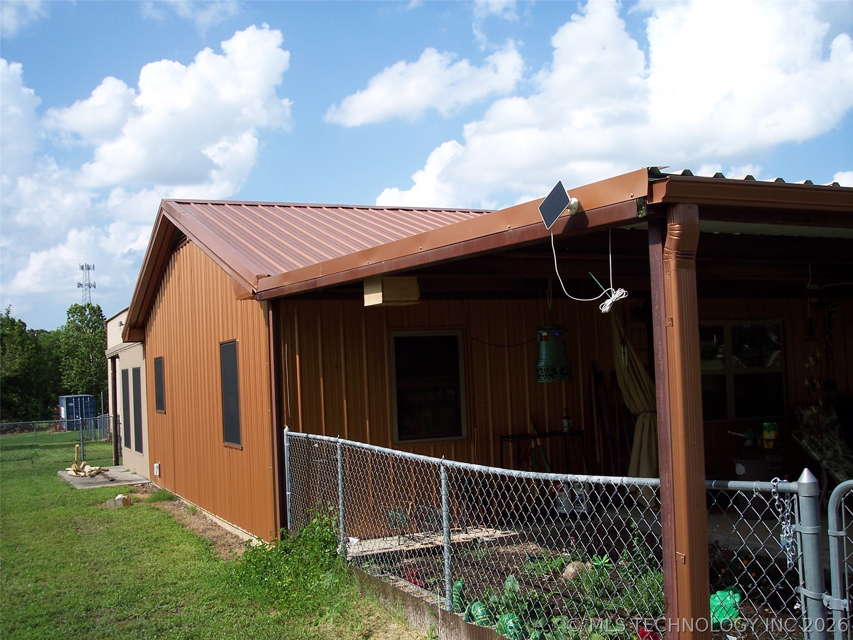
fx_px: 961
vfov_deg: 36.8
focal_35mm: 39
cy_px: 320
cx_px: 426
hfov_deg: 47.9
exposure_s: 1/750
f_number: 4
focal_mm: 8
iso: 100
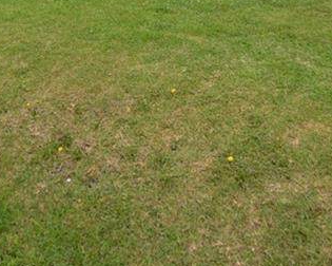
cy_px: -36
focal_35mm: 60
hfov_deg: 31.7
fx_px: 585
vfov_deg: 23.8
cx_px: 154
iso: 100
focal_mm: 13
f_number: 7.1
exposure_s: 1/200
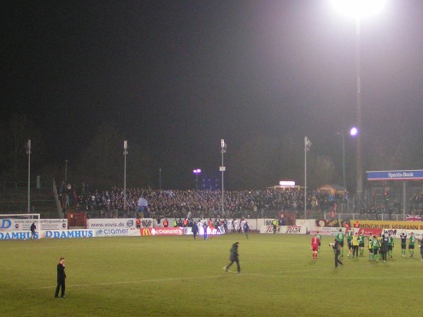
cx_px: 254
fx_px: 1026
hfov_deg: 23.3
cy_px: 79
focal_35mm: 84
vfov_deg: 17.5
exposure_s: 1/30
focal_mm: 8
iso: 200
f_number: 3.2
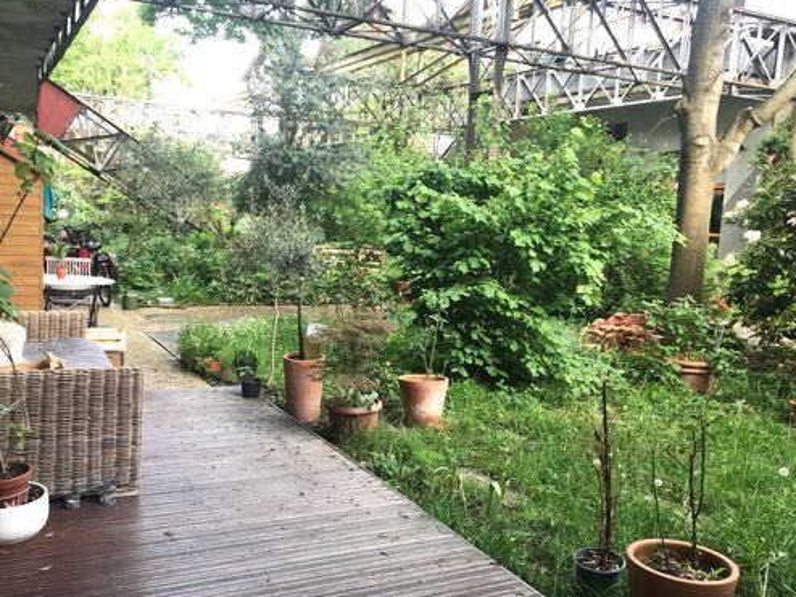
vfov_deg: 41.8
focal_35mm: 34
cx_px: 380
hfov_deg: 53.9
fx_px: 782
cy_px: 327
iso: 32
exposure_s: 1/33
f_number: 1.8
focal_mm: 3.99
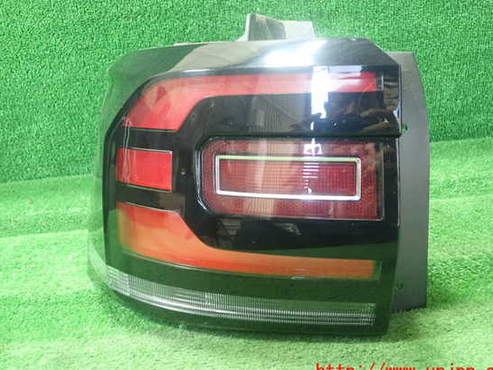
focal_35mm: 33
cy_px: 180
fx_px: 470
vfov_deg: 43.0
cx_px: 249
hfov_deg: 55.3
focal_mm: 5.5
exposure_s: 1/80
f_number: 2.3
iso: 800
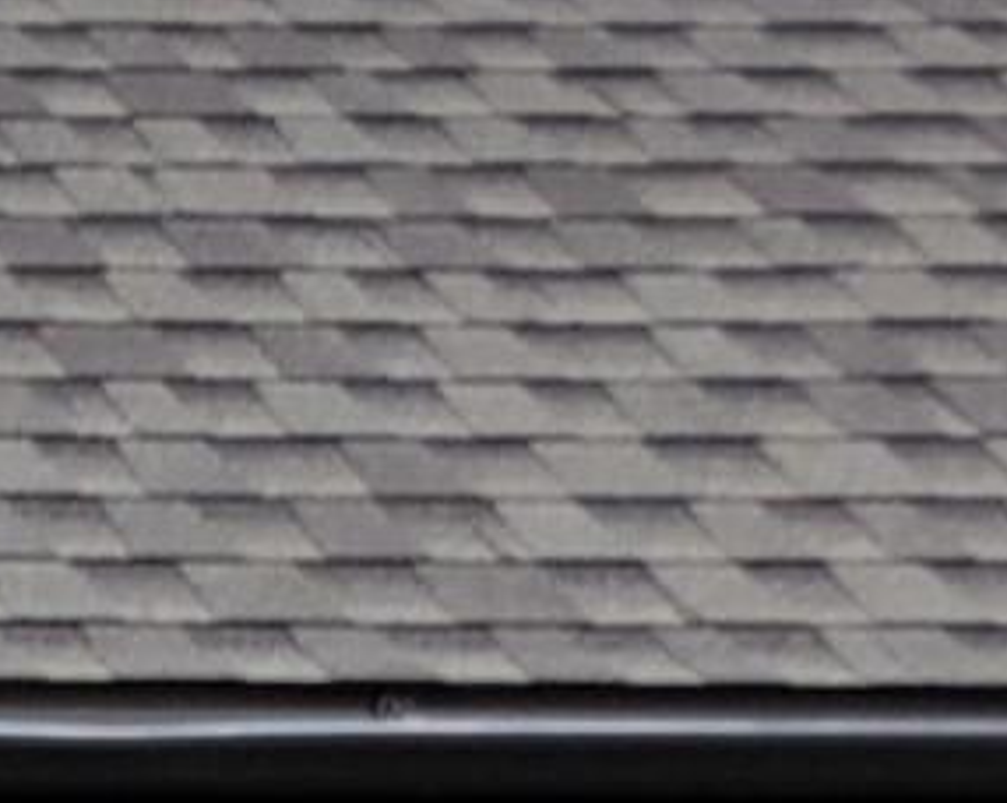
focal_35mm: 182
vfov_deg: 8.3
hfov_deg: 8.5
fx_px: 5417
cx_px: -2232
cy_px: 1092
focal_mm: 5.4
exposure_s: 1/1501
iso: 40
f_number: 1.8
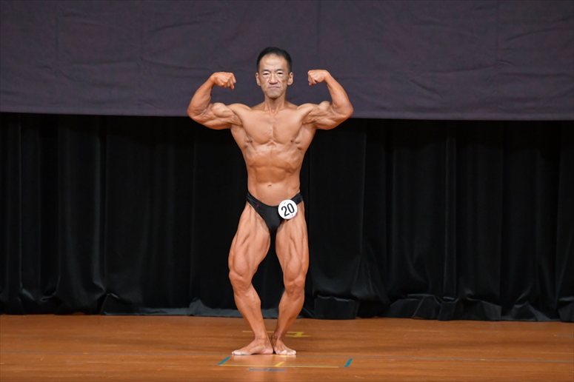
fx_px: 4781
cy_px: 191
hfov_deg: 6.9
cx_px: 287
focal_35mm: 300
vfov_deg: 4.6
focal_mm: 200
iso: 5000
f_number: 5.6
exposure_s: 1/400
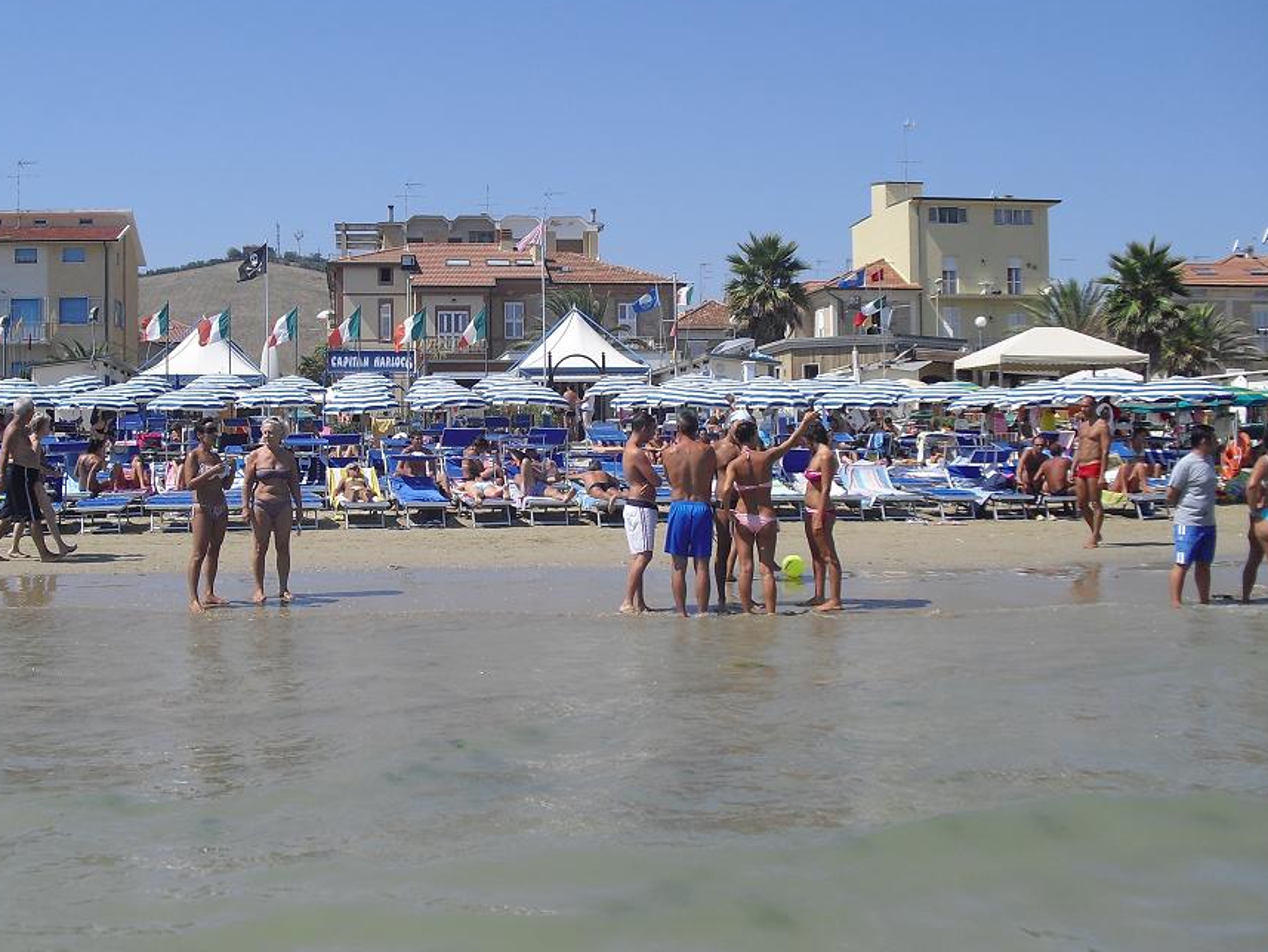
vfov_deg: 31.5
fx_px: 1685
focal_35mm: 46
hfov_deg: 41.1
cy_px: 446
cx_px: 510
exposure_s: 1/200
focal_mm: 6.3
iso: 64
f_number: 7.8
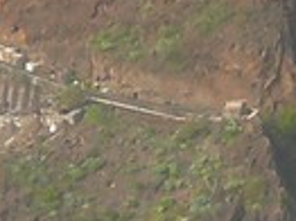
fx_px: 16044
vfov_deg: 0.8
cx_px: -45
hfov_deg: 1.1
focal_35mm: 1878
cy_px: -171
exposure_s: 1/160
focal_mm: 38.9
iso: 100
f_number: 4
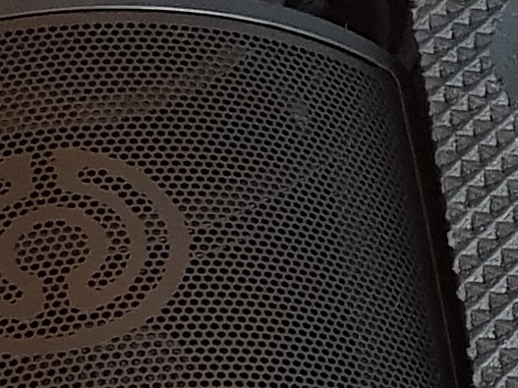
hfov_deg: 9.1
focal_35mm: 199
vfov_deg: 7.4
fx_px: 2977
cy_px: 41
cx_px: 1161
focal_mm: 4.2
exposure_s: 1/10
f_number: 1.7
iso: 250
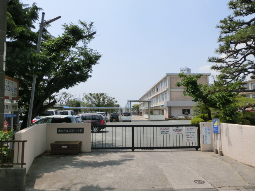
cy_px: 96
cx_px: 126
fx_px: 184
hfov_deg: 69.4
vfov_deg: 54.9
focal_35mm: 25
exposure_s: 1/250
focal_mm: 4.24
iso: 80
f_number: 7.9
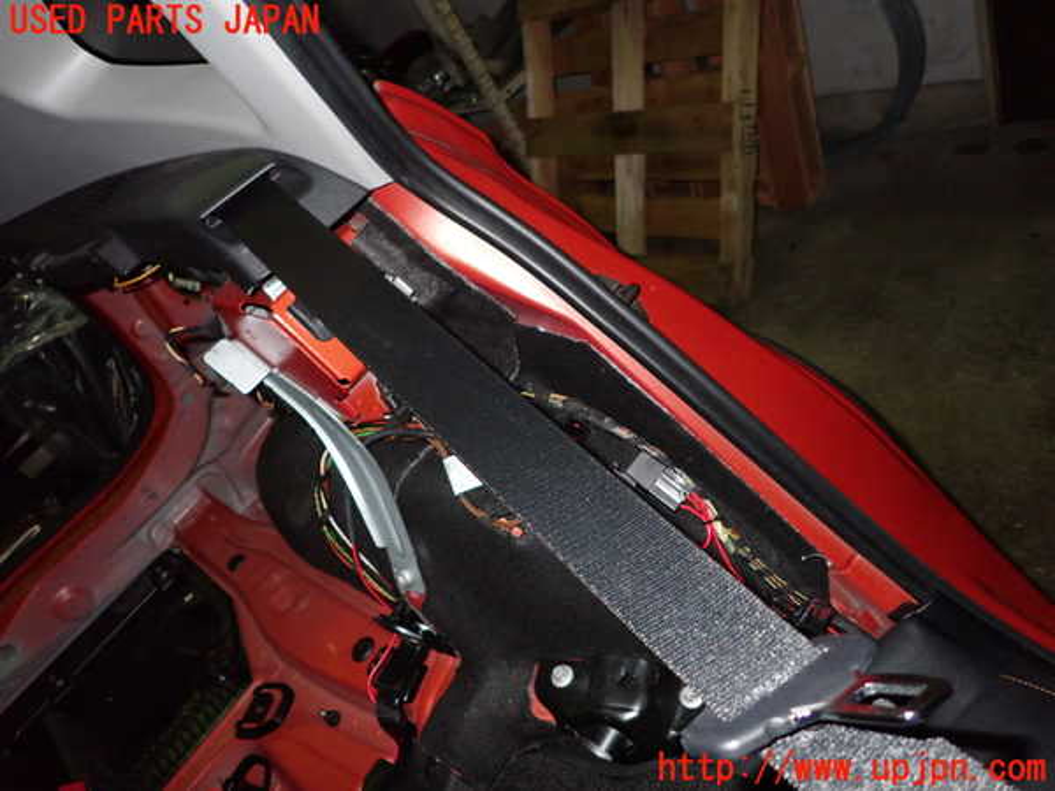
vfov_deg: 54.9
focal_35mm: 25
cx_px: 528
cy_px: 396
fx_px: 762
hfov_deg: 69.4
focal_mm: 4.5
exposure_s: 1/30
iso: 800
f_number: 5.6
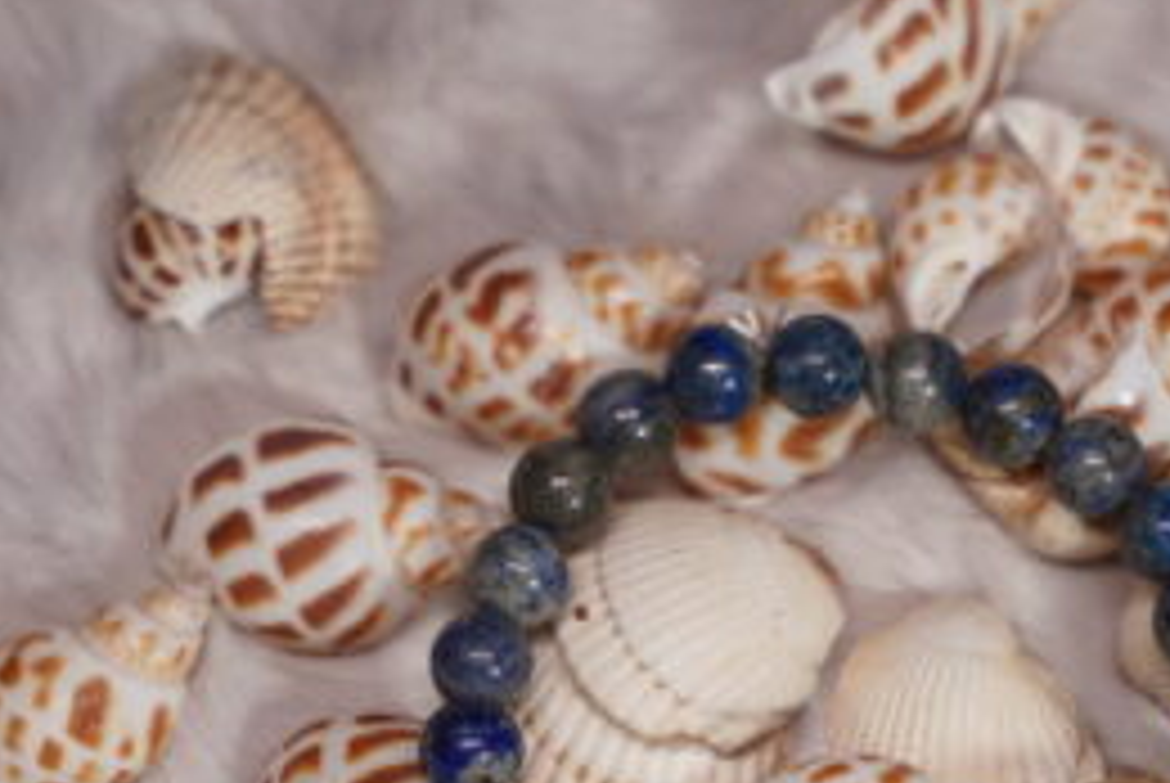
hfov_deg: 8.5
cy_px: 729
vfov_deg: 5.7
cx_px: 842
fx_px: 7874
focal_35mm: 242
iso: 160
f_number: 2.8
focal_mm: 70
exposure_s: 1/200
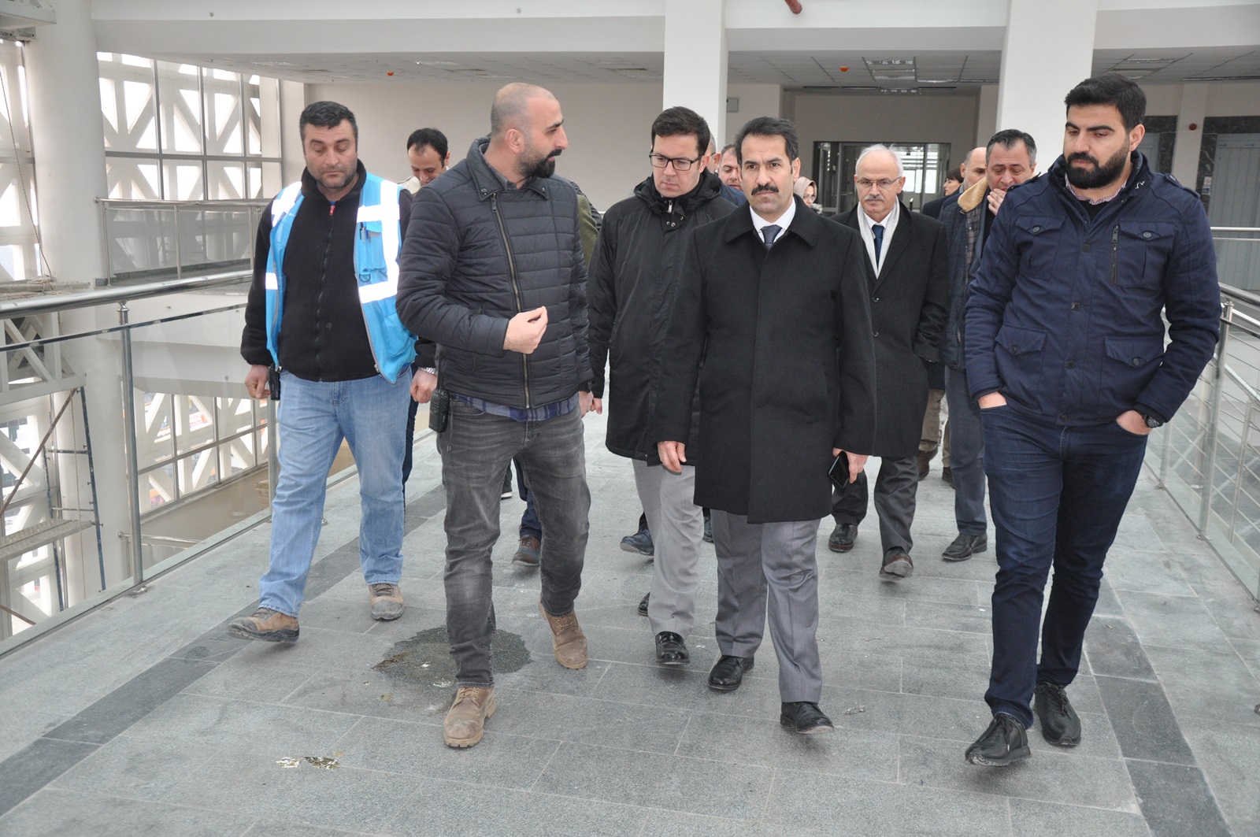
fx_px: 1259
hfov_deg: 53.2
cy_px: 418
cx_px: 630
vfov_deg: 36.8
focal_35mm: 36
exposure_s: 1/125
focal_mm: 24
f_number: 3.8
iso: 720
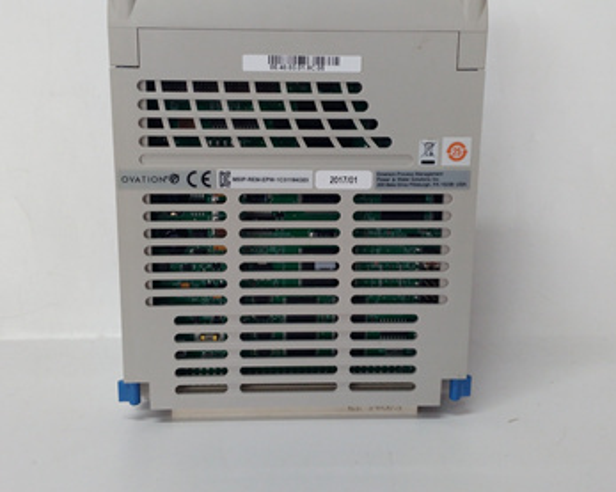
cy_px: 191
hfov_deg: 48.0
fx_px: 692
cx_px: 302
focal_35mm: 38
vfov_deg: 38.9
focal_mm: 3.79
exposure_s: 1/33
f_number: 2
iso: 117
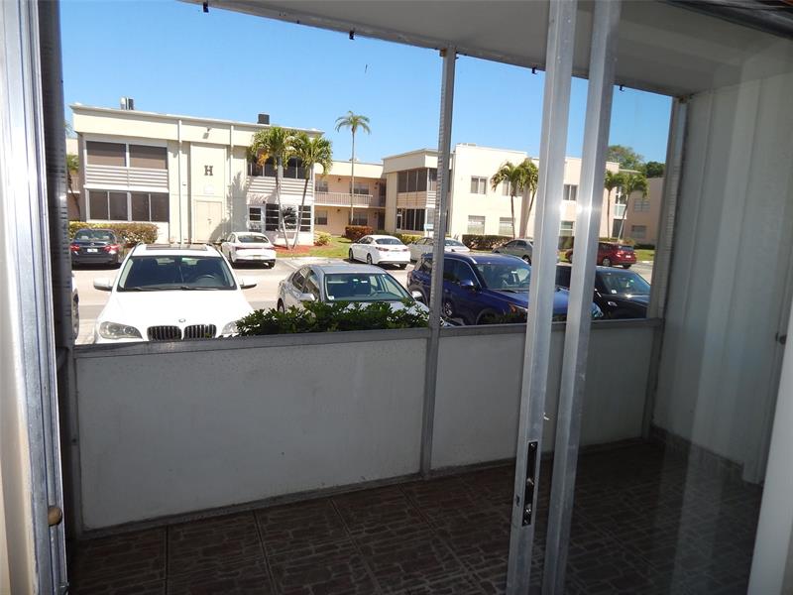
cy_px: 298
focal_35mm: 23
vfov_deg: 58.9
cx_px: 396
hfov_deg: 73.9
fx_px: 527
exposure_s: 1/800
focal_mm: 4
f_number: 3
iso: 125
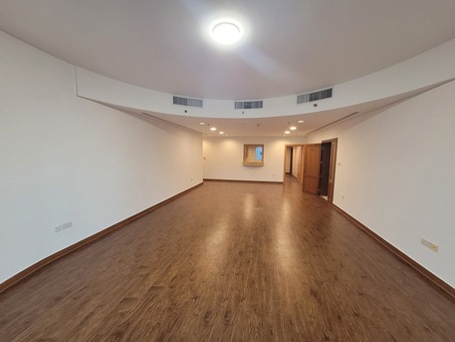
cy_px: 171
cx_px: 228
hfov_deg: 106.2
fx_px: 171
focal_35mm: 13
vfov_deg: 89.9
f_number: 2.2
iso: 250
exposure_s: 1/50
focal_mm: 1.74
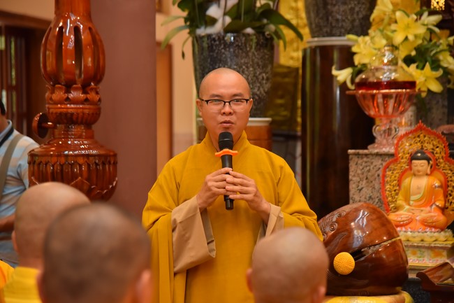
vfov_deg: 13.0
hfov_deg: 19.5
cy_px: 152
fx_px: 1324
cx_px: 227
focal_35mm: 105
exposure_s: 1/125
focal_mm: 105
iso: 1600
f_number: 5
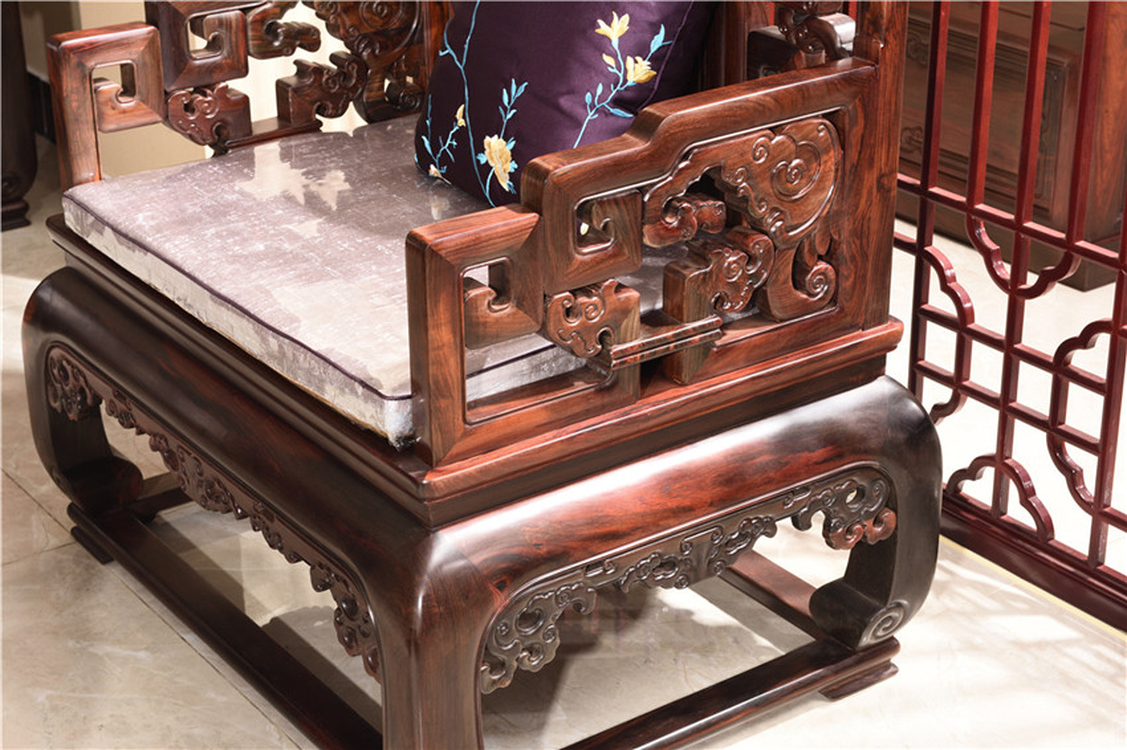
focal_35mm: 70
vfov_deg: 19.4
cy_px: 375
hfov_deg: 28.9
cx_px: 564
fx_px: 2190
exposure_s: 1/125
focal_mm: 70
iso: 125
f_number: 13
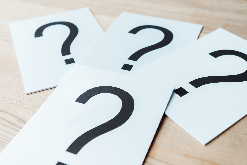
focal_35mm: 48
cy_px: 82
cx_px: 124
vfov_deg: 28.1
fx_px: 329
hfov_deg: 41.1
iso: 250
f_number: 3.5
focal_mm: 48
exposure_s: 1/160
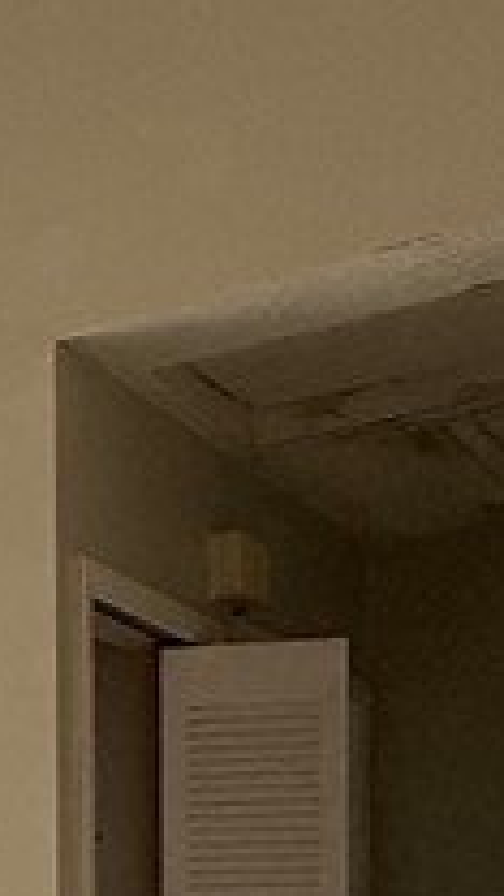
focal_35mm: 75
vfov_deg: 25.8
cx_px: -853
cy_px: 1025
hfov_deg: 11.7
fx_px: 1782
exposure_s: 1/172
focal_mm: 2.22
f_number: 2.2
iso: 64
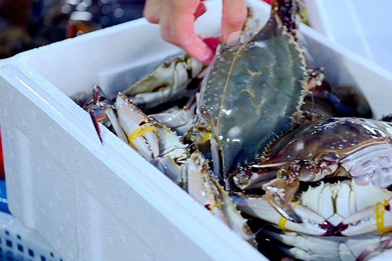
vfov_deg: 13.3
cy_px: 134
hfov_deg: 19.7
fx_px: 1121
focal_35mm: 103
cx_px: 273
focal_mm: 70
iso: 400
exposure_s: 1/50
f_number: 3.5
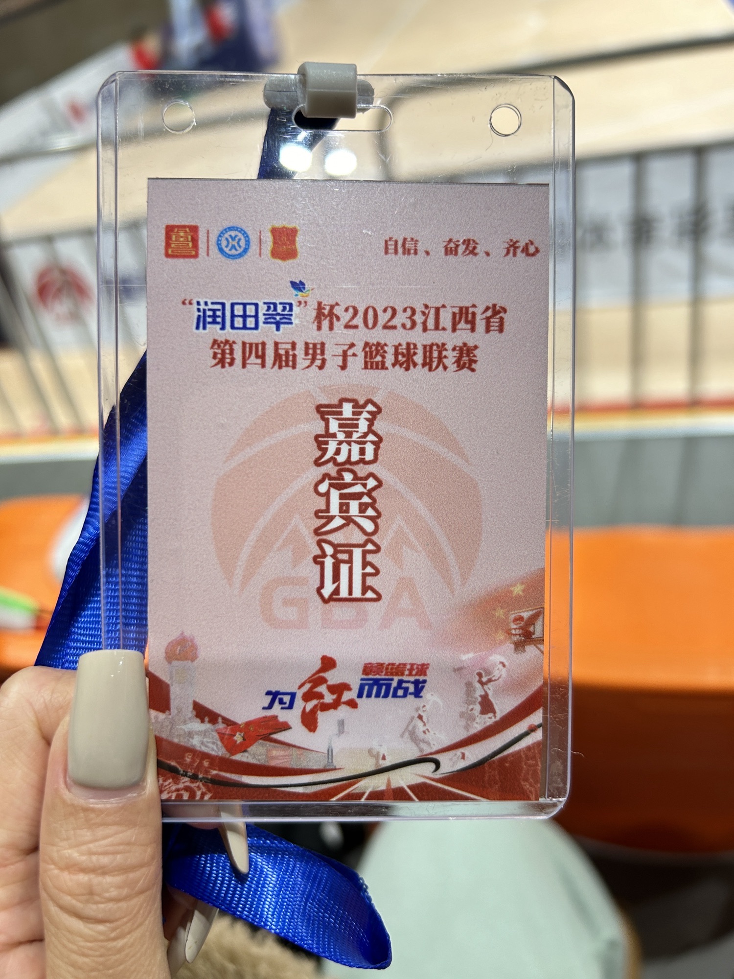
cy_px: 490
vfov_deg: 67.3
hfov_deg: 53.1
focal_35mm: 26
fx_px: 735
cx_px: 367
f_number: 1.5
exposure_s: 1/100
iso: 80
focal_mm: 5.7
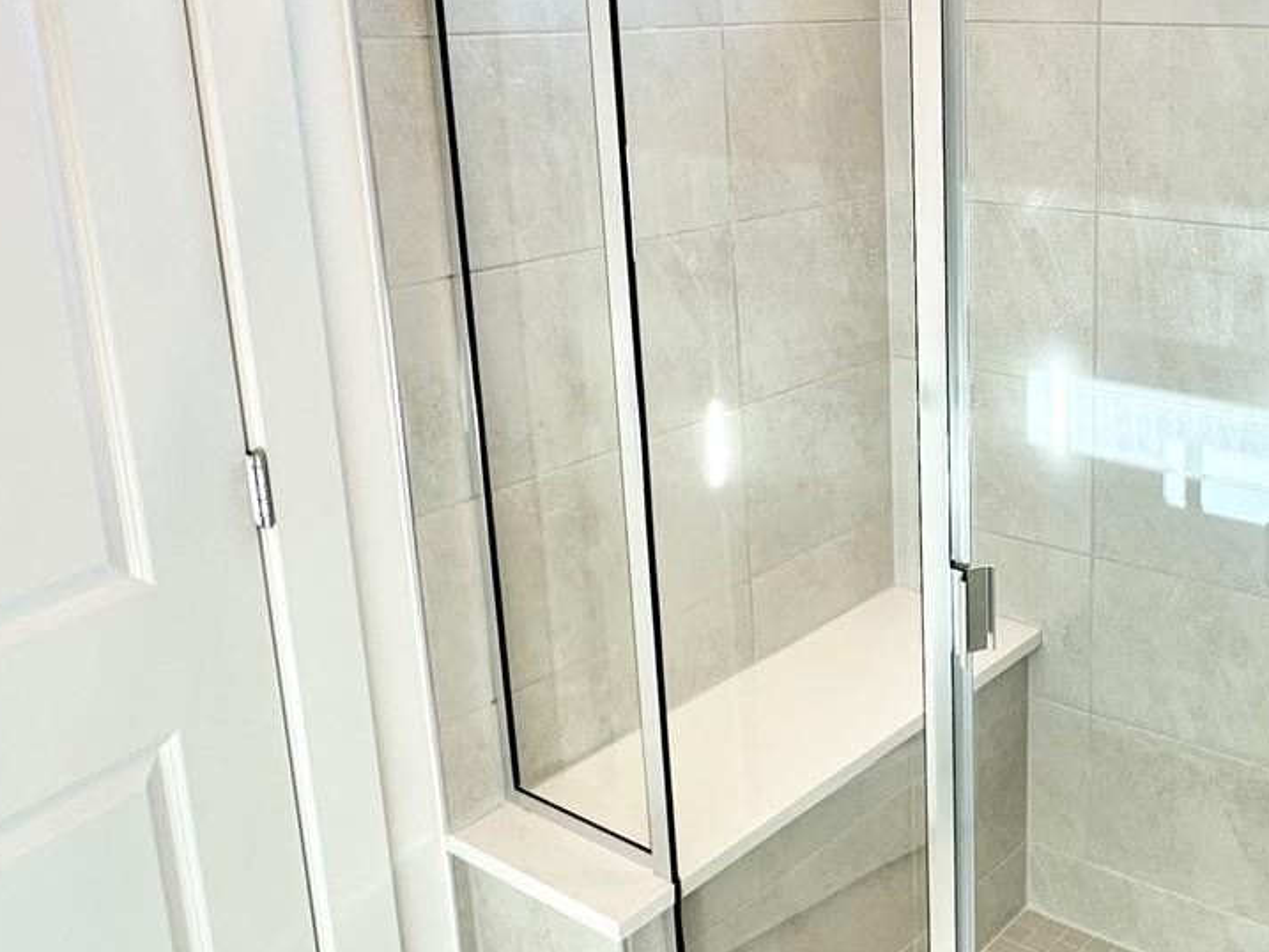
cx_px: 1050
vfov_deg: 35.8
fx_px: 1467
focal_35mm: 40
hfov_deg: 44.1
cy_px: 361
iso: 40
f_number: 2.2
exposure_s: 1/126
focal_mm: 2.22
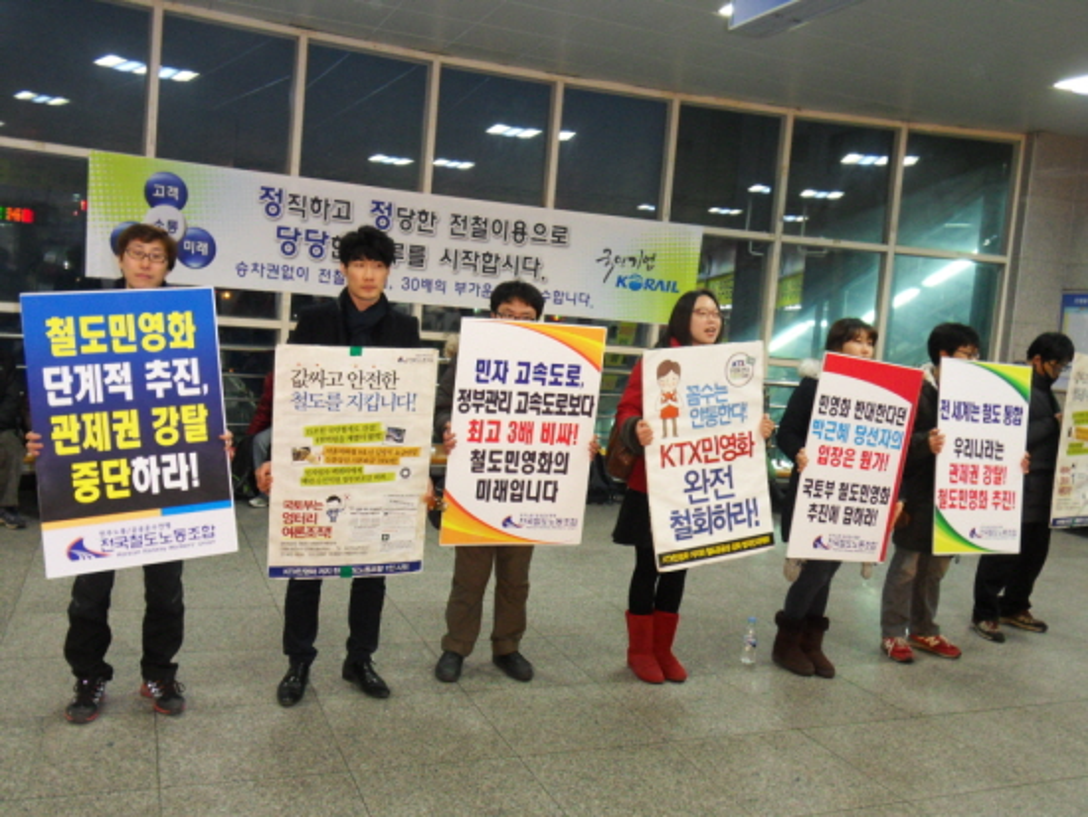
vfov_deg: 44.2
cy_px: 408
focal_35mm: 32
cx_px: 544
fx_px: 1006
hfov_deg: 56.8
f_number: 3.7
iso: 240
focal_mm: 5.6
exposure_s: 1/10
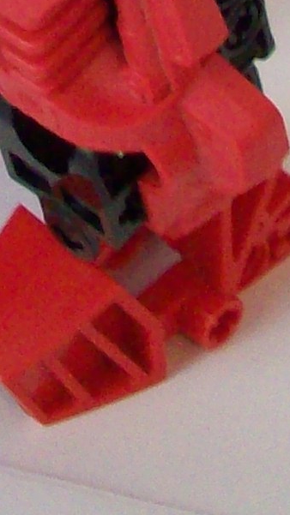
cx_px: -20
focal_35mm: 205
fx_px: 2803
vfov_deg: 9.3
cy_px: -781
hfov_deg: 5.9
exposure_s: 1/13.1
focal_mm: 6.2
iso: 160
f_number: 2.8
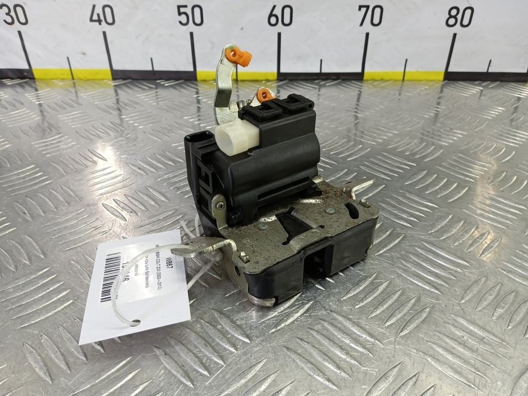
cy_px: 198
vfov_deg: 58.9
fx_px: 351
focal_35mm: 23
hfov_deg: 73.9
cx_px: 264
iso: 130
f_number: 1.6
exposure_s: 1/50
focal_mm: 4.11
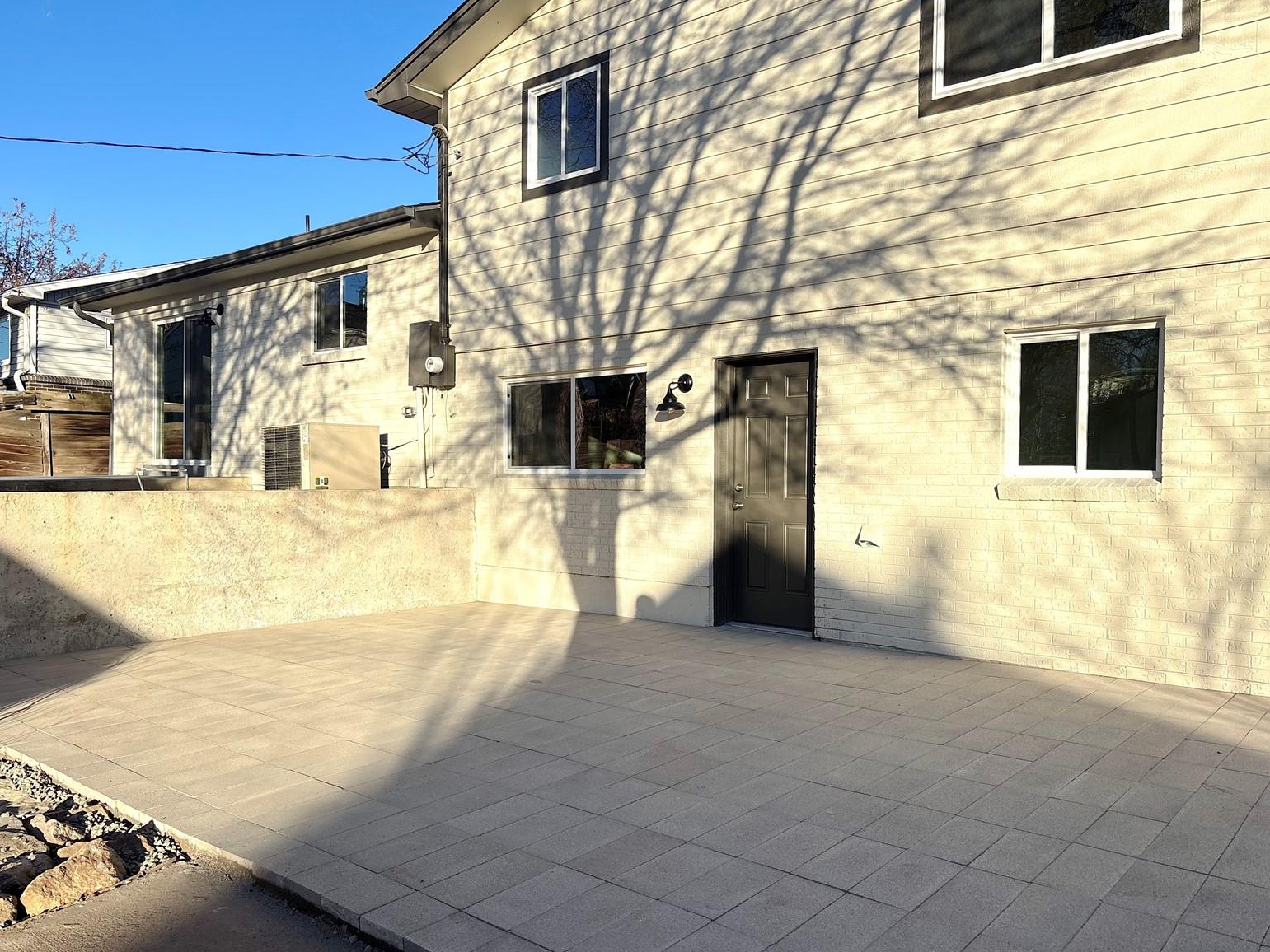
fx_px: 991
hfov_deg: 65.3
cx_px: 640
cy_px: 485
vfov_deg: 51.4
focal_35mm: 27
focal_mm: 5.96
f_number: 1.6
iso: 50
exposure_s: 1/2288
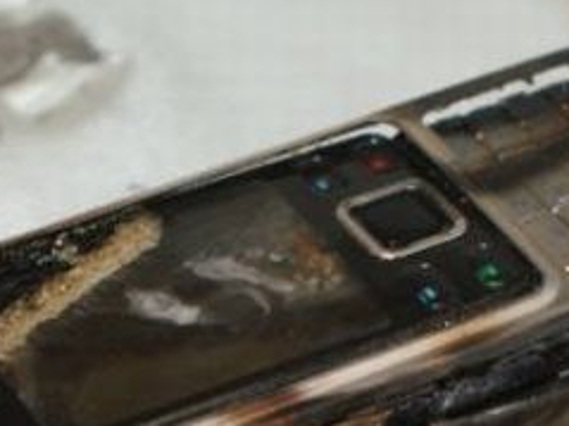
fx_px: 3128
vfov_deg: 7.8
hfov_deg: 10.4
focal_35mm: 190
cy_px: 343
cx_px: 250
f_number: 6.3
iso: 400
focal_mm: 45
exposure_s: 1/60
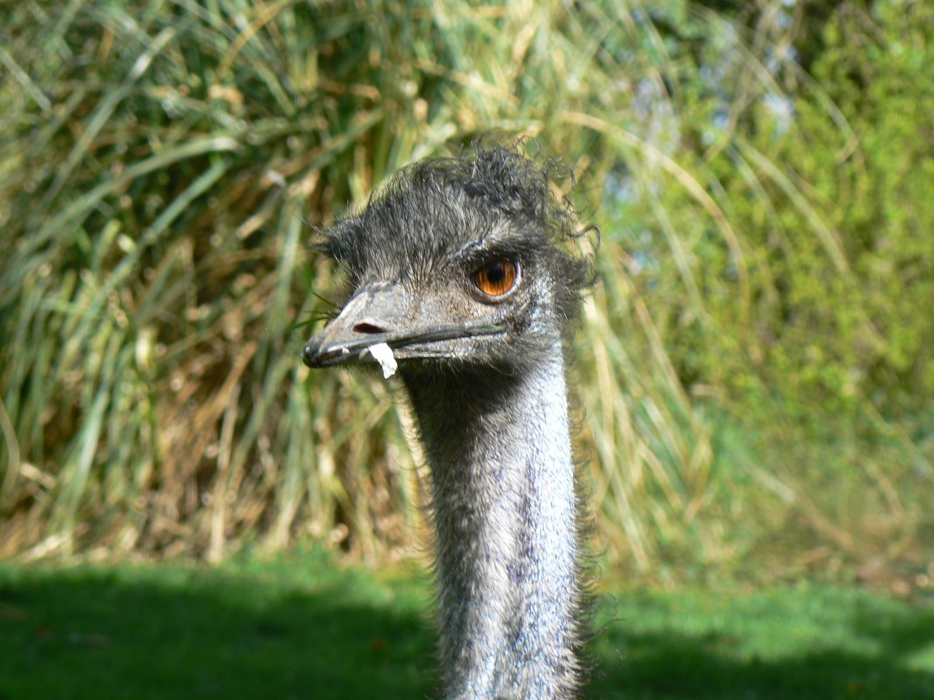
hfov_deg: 9.8
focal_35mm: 201
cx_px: 467
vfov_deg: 7.4
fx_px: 5423
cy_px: 350
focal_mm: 33.5
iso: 80
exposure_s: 1/200
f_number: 5.6
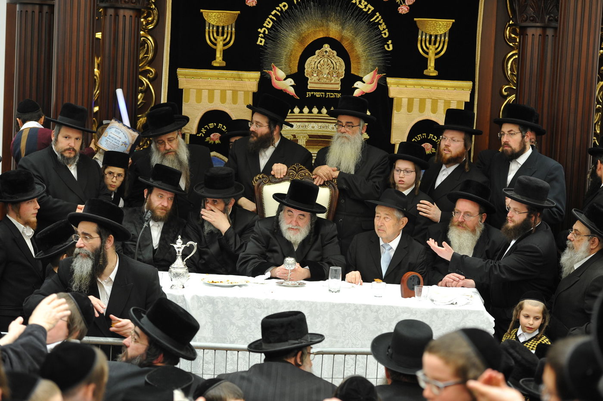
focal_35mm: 90
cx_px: 302
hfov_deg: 22.6
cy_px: 200
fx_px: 1506
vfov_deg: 15.2
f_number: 3.5
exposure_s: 1/125
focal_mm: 90
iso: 1250
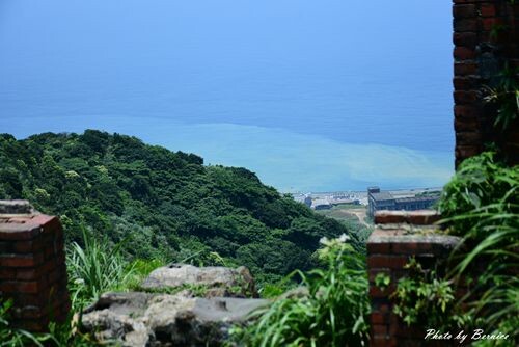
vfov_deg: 17.5
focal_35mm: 78
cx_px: 260
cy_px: 174
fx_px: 1125
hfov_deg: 26.0
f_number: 5.6
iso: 100
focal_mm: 52
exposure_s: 1/640
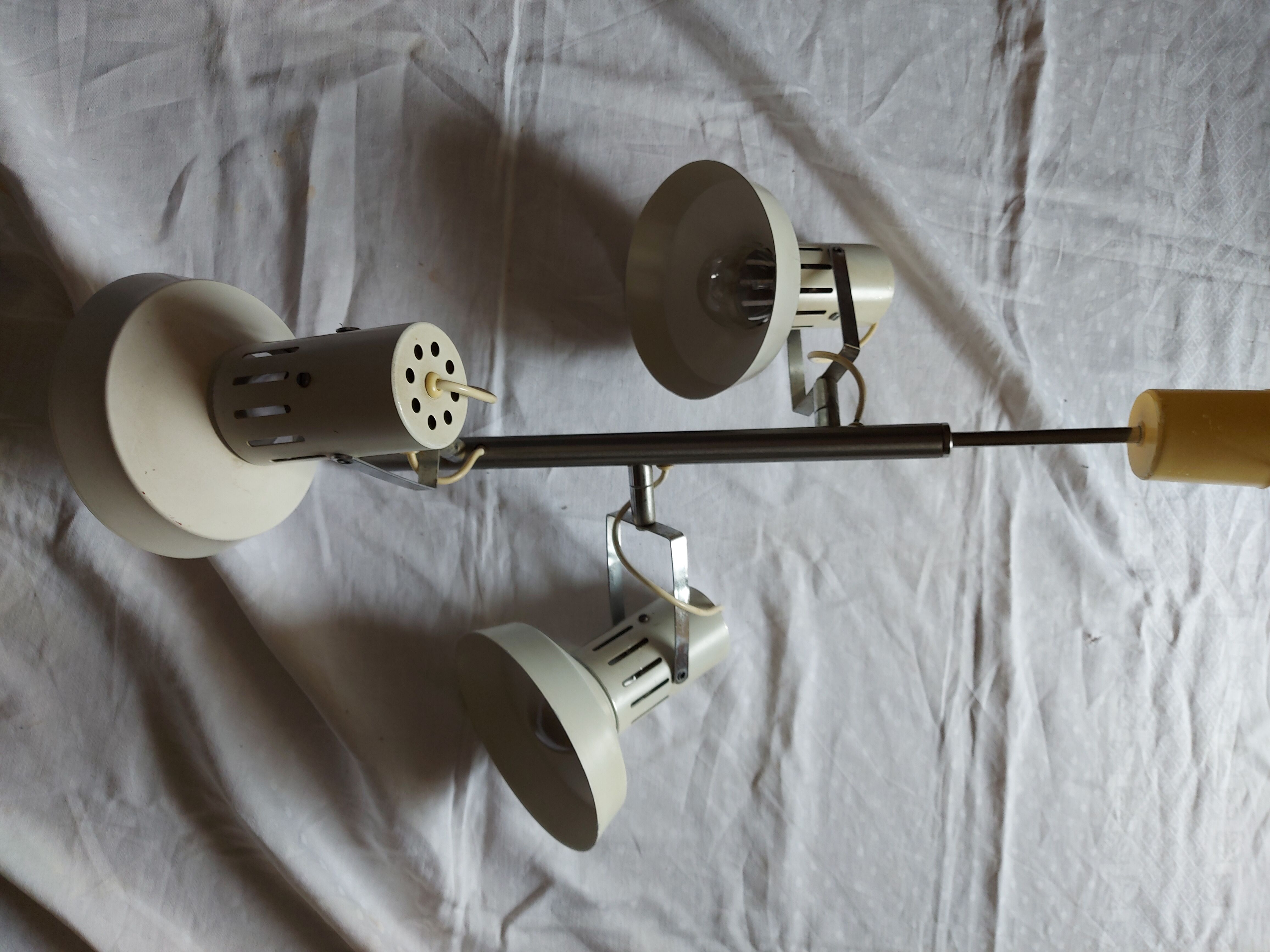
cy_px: 476
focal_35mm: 24
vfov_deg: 56.8
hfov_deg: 71.6
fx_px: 881
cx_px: 635
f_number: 1.8
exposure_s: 1/50
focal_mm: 5.23
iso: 50
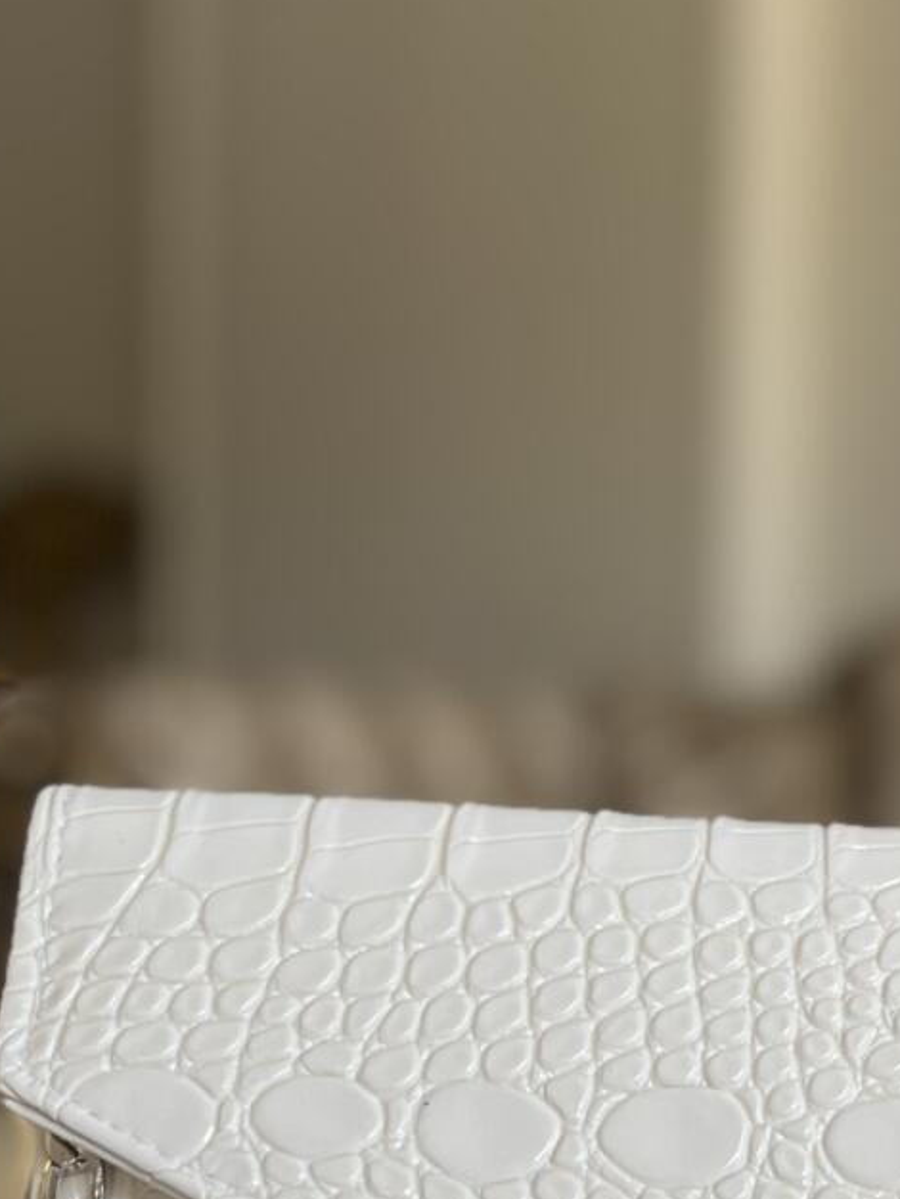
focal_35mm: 85
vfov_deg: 22.1
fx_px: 2945
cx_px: 710
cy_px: 1212
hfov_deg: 17.2
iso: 40
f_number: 1.5
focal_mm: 5.7
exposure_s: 1/121
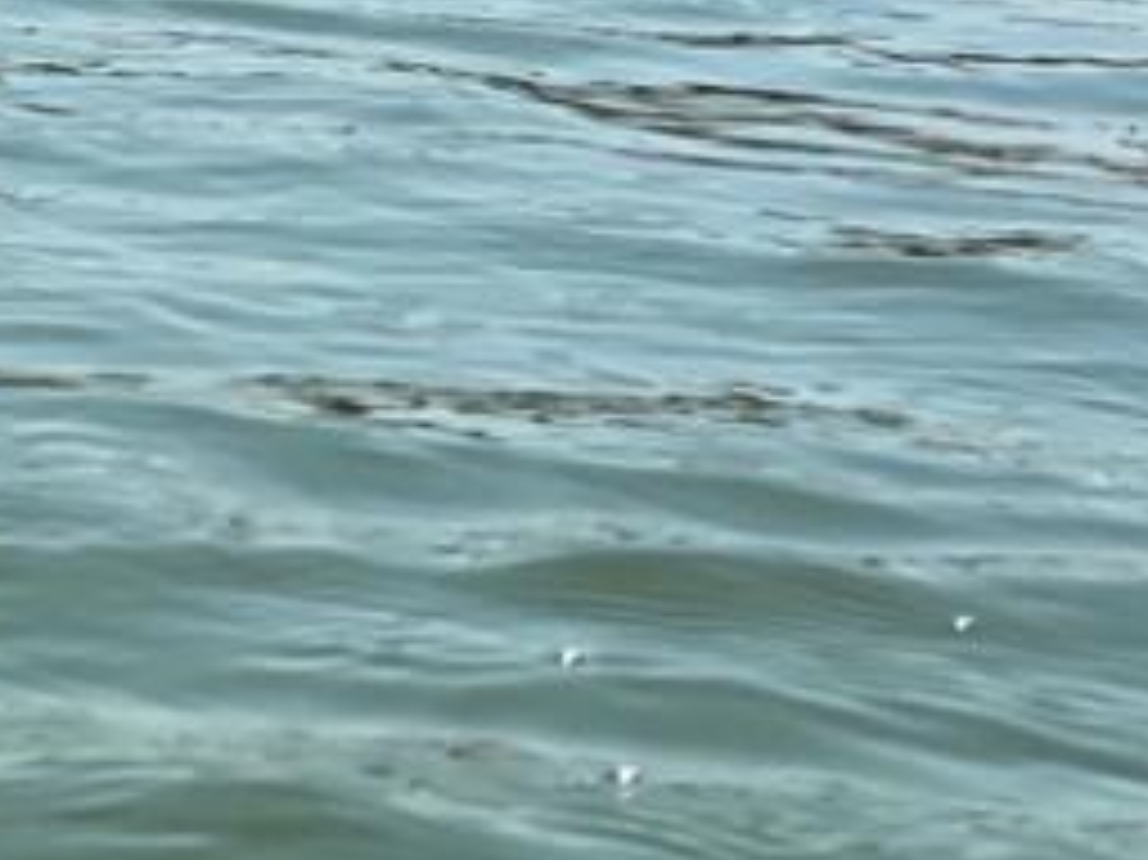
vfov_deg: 7.1
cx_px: -905
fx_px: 6762
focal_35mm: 204
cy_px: -504
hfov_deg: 9.3
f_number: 2
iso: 20
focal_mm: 6
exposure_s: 1/2994
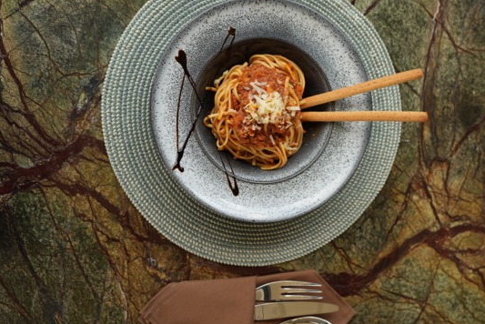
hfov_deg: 46.2
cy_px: 173
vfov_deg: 31.9
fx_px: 566
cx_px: 288
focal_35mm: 42
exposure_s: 1/640
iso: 200
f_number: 3.2
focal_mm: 35
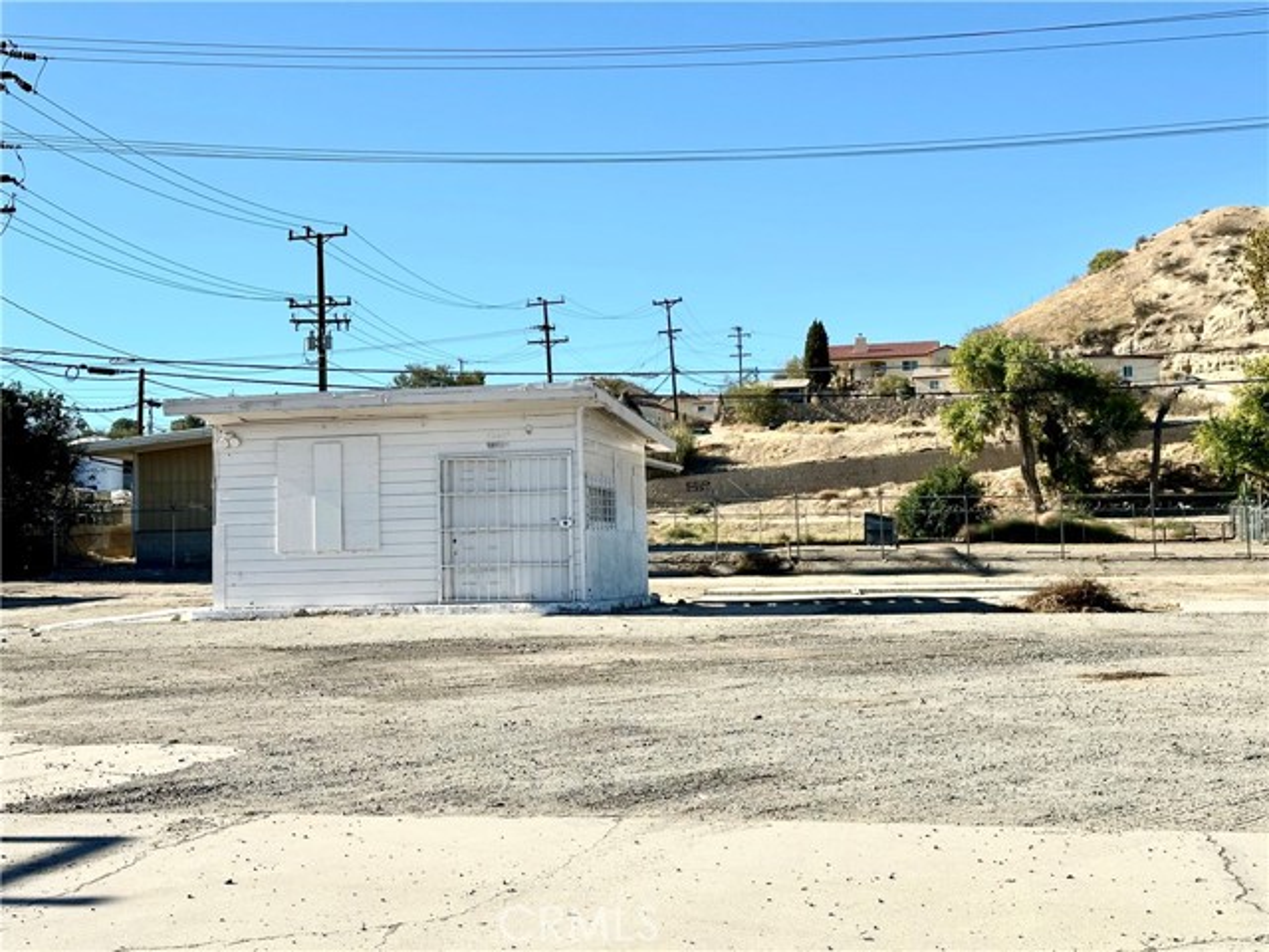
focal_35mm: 48
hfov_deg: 39.7
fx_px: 1760
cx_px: 634
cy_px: 476
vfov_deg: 30.3
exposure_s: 1/4367
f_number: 1.78
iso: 64
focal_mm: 6.86
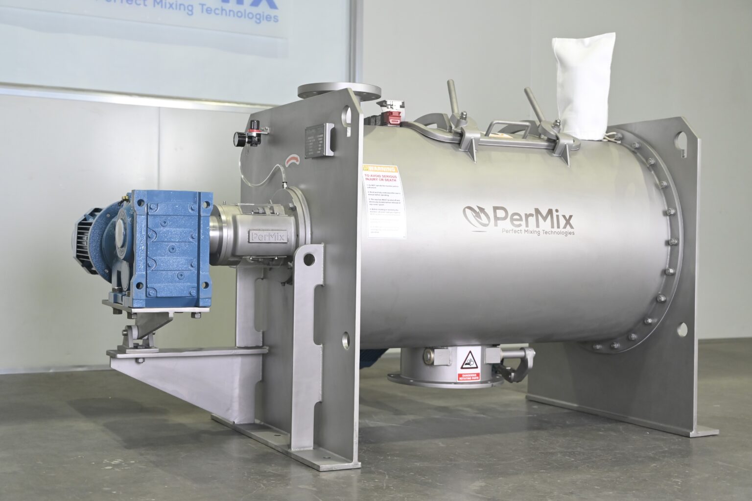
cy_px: 250
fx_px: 1023
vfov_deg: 27.5
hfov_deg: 40.4
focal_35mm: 49
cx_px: 376
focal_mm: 49
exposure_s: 1/100
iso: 2000
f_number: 4
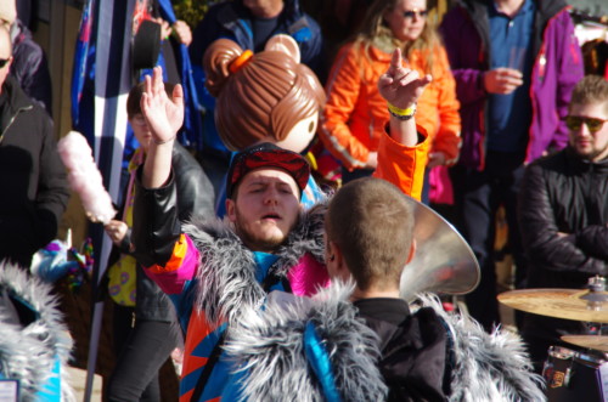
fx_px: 5055
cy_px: 201
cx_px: 304
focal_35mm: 300
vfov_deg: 4.6
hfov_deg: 6.9
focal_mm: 200
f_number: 10
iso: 200
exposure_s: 1/250
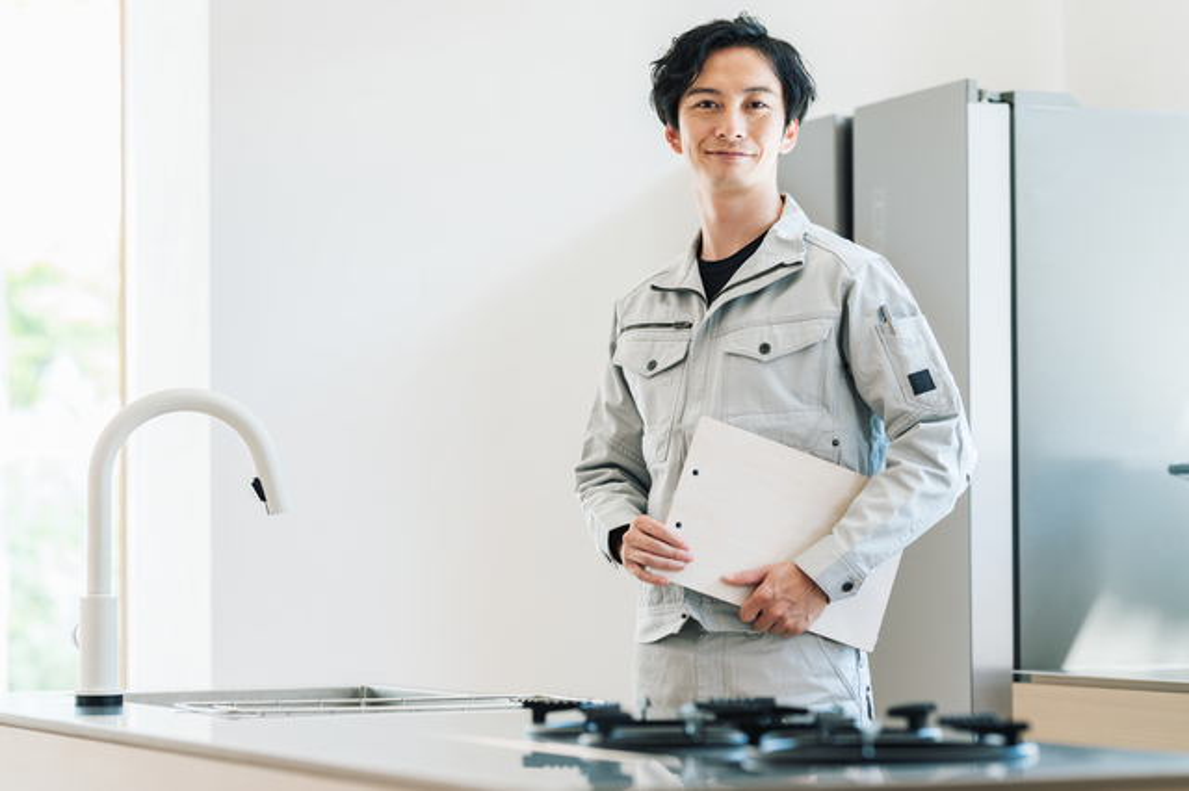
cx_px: 594
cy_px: 396
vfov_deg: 13.0
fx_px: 3466
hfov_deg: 19.5
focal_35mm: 105
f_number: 2.8
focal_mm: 105
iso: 400
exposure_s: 1/200
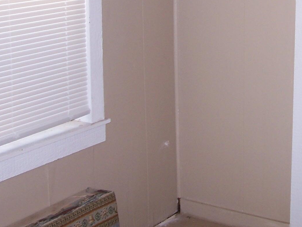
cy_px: 24
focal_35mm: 84
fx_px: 733
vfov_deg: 17.3
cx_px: 248
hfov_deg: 22.9
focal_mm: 6.3
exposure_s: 1/60
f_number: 2.8
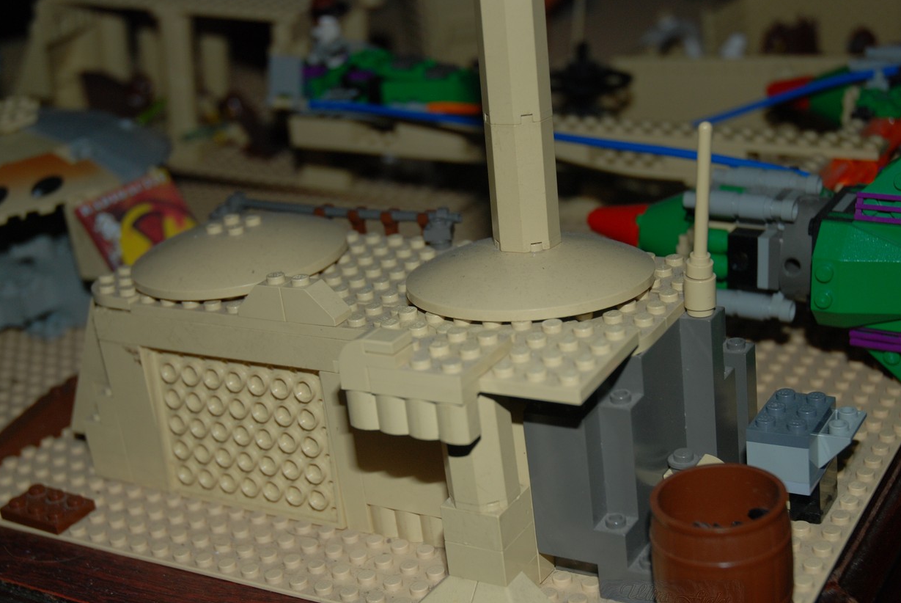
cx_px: 458
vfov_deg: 23.2
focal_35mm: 59
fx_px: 1469
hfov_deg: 34.1
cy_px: 350
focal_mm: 31
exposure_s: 1/60
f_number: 4
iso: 200
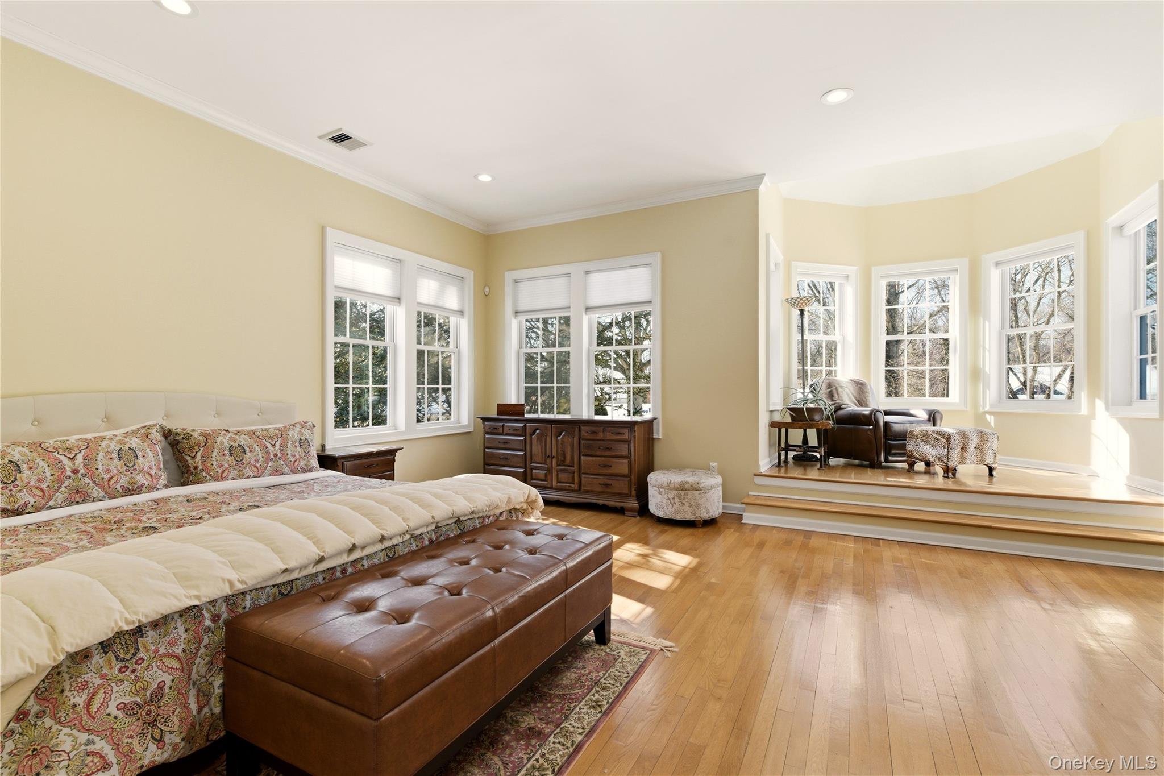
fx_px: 517
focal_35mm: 16
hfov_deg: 96.7
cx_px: 582
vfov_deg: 73.7
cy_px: 388
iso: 250
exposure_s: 1/160
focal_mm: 16
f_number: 9
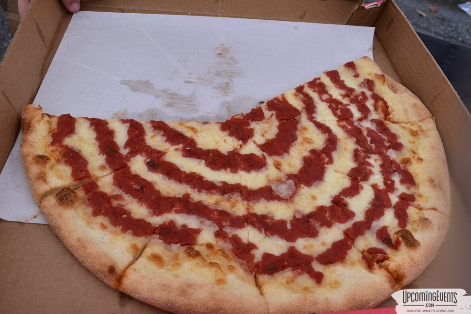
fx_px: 412
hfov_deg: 59.5
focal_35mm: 32
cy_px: 157
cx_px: 236
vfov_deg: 41.7
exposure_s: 1/250
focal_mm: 21
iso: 360
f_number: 8
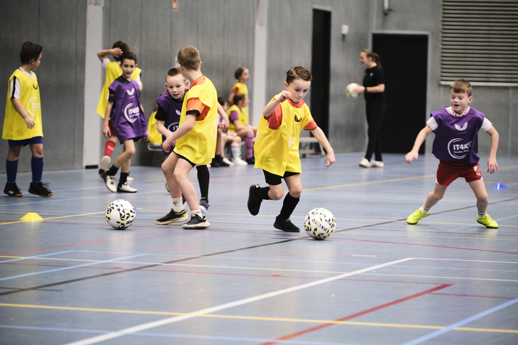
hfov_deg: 12.4
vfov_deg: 8.3
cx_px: 259
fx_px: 2388
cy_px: 172
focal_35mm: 166
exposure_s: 1/160
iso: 1600
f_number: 2.8
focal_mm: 110.6
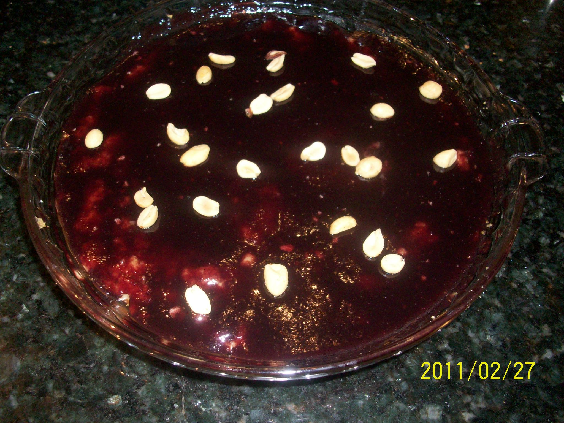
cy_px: 212
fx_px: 554
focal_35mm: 34
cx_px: 282
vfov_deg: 41.8
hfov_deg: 54.0
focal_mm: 5.7
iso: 160
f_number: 2.8
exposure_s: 1/60
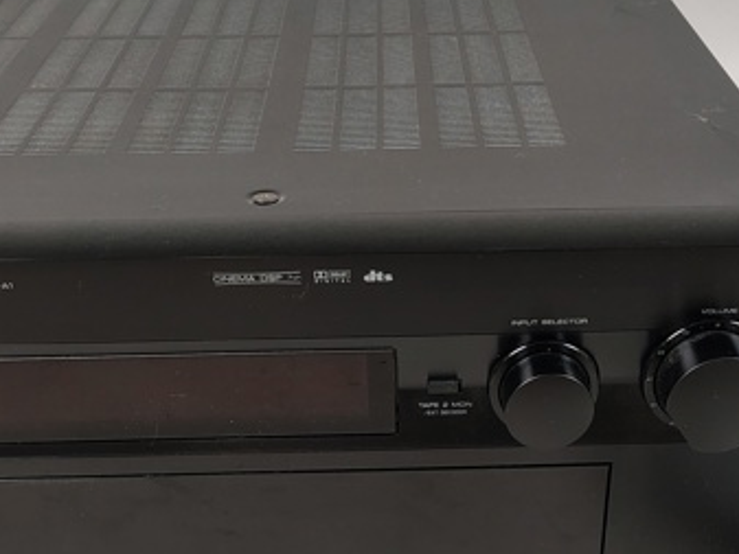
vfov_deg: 25.0
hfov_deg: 33.7
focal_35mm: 57
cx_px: 421
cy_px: 482
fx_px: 1217
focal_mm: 5.56
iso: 445
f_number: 1.8
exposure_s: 1/100
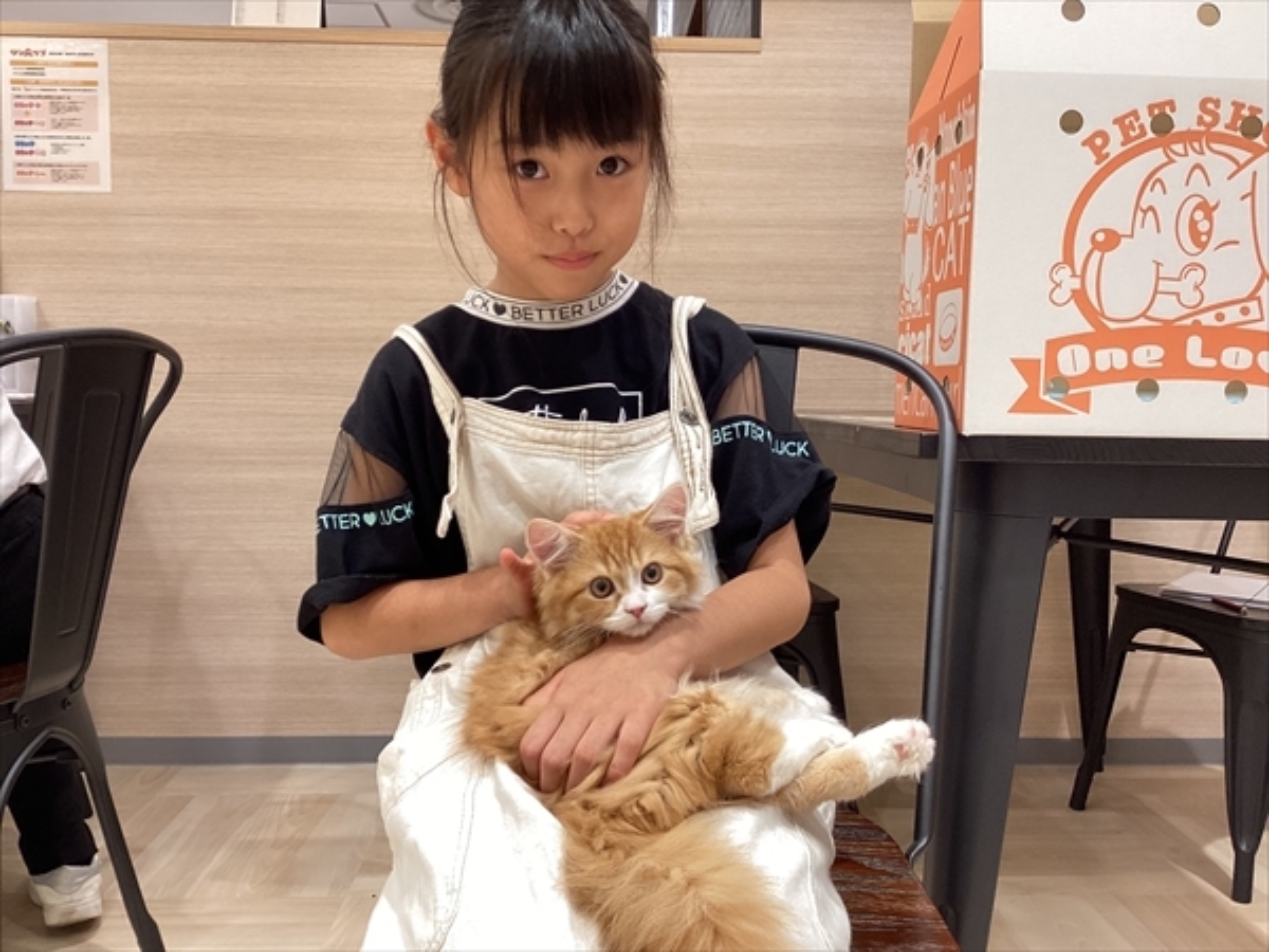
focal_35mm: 31
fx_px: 1136
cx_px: 634
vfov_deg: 45.4
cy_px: 476
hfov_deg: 58.4
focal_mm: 3.3
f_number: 2.4
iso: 80
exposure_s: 1/50
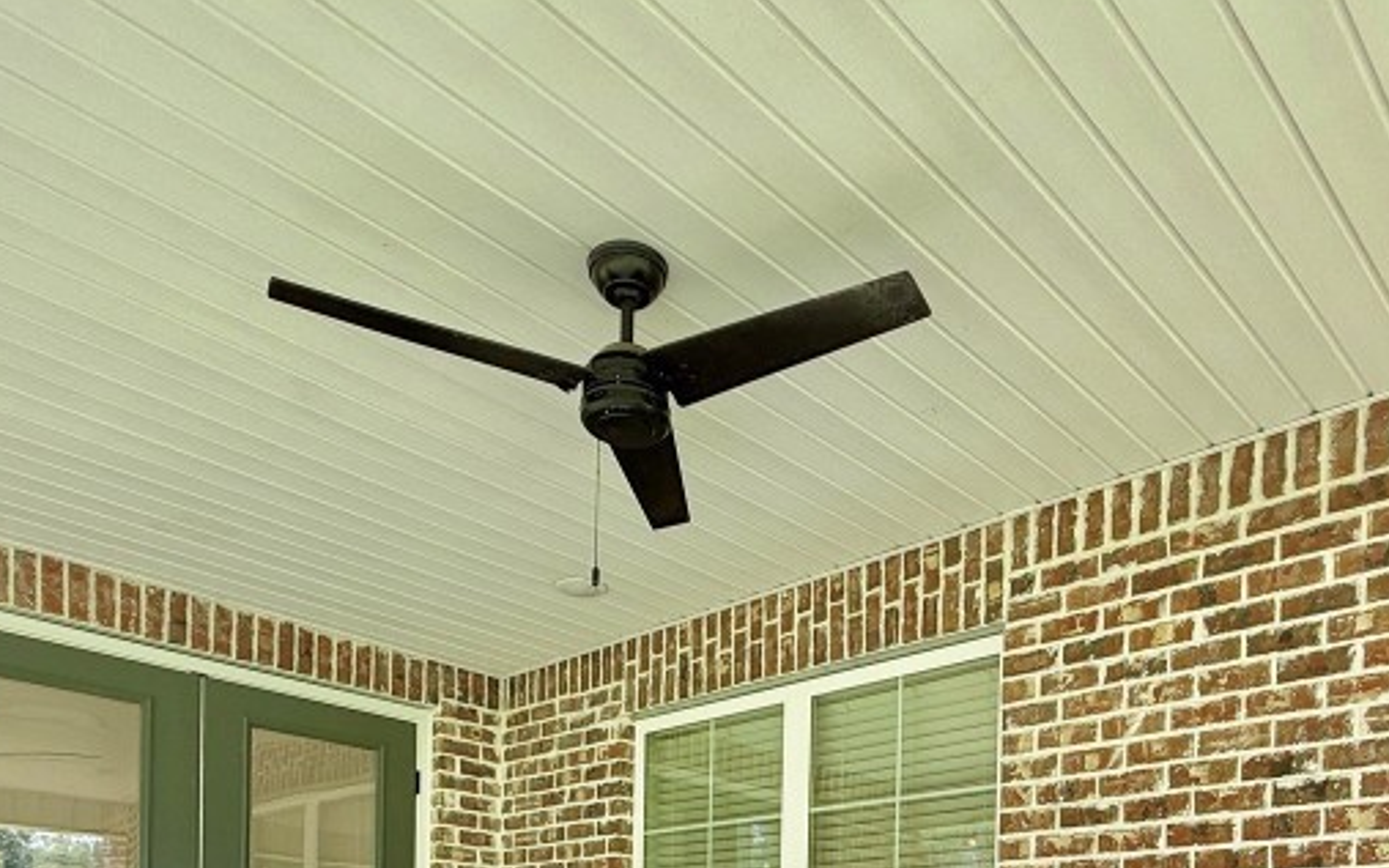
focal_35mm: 30
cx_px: 797
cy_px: 1024
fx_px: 1136
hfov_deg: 62.6
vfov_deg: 34.2
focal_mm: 2.22
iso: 50
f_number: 2.2
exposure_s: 1/109
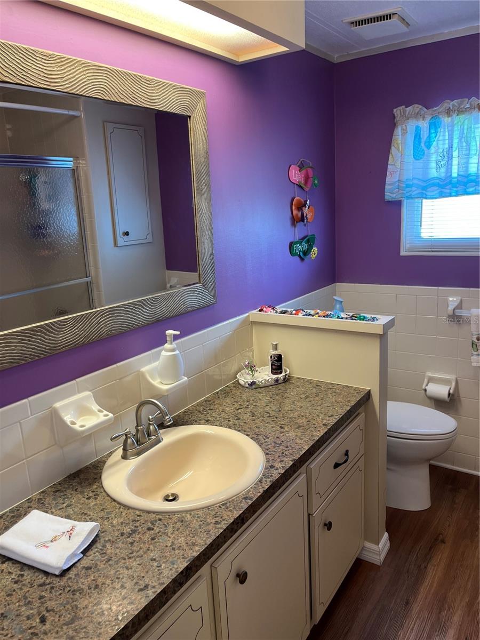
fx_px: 481
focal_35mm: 26
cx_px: 240
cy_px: 320
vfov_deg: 67.3
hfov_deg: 53.1
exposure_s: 1/60
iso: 64
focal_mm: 5.1
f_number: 1.6
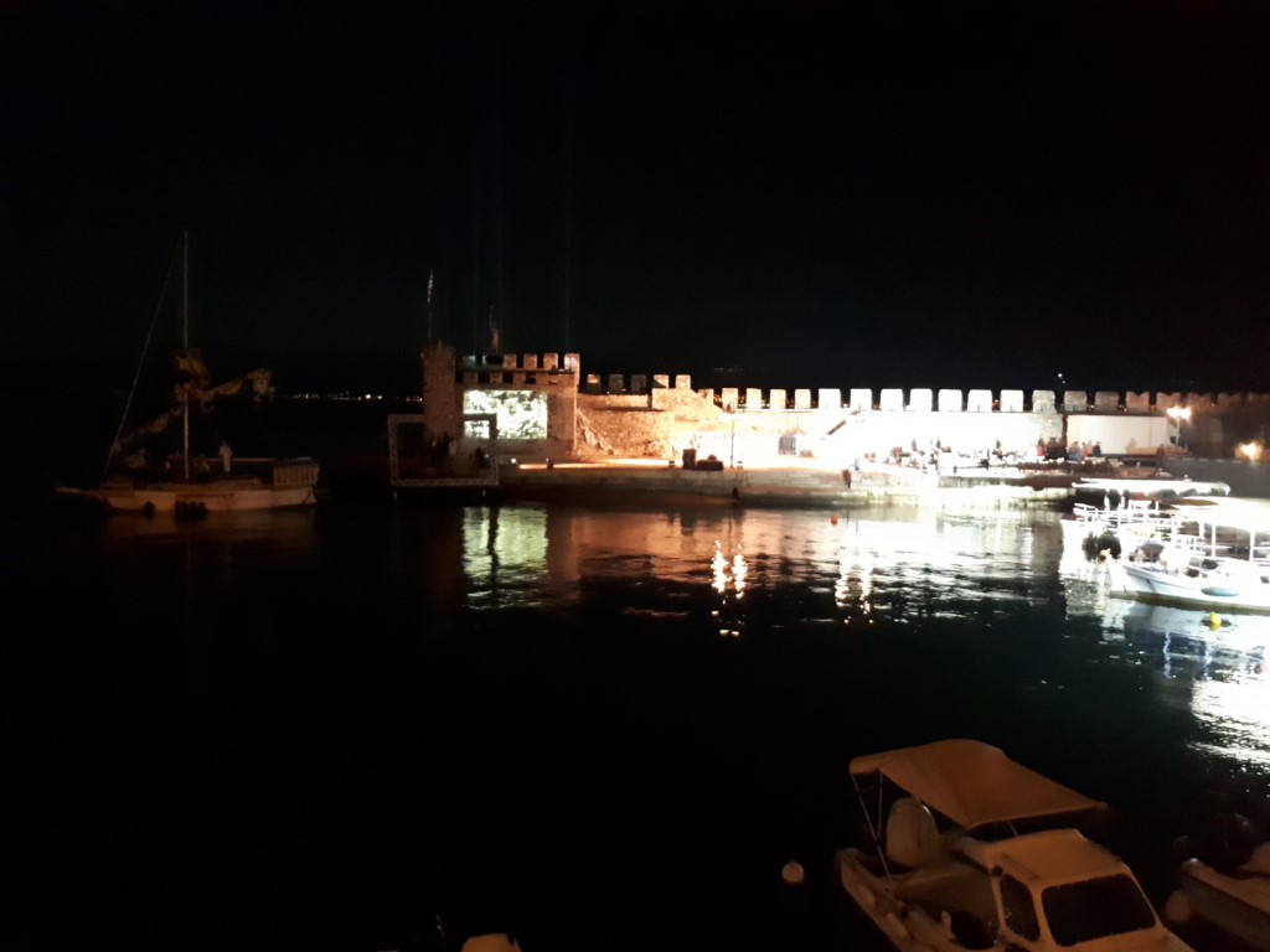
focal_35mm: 27
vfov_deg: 51.4
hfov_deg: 65.3
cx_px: 635
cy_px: 476
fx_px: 991
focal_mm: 3.6
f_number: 1.9
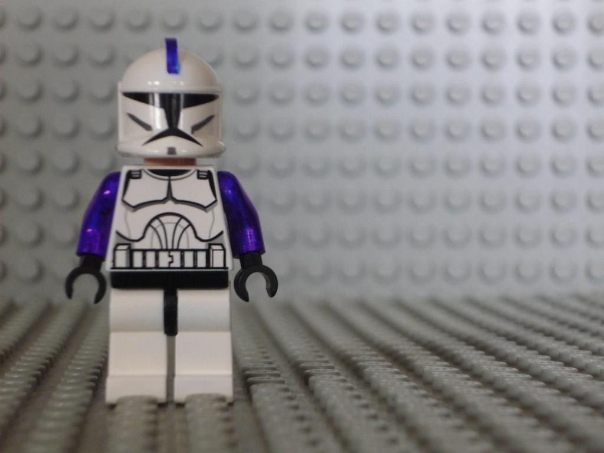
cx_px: 302
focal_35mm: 100
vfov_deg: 14.8
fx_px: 1745
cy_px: 226
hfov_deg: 19.6
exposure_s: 1/60
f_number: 5.1
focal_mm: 16.5
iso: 400
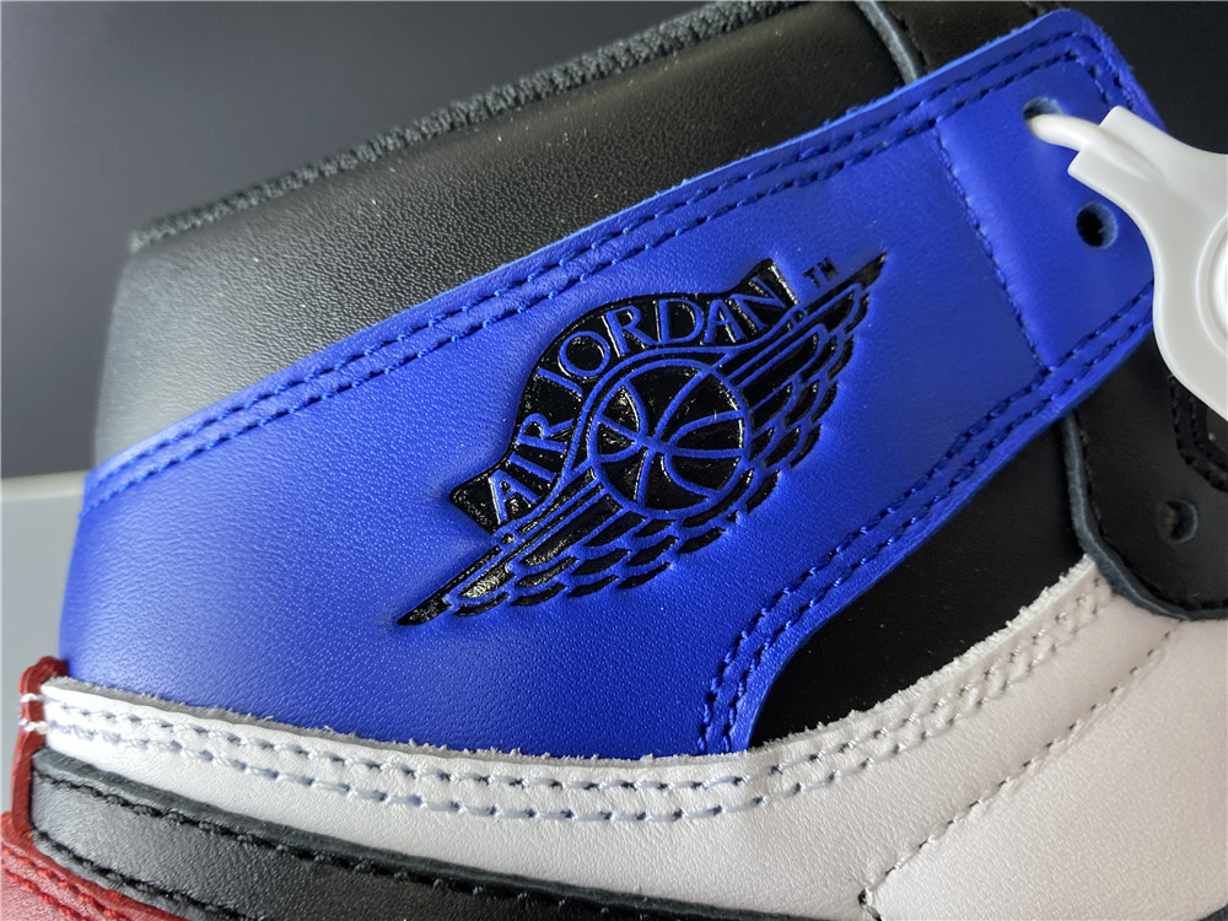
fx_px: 922
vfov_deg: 53.1
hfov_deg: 67.3
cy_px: 460
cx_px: 614
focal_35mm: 26
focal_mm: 4.25
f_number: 1.8
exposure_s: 1/50
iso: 125
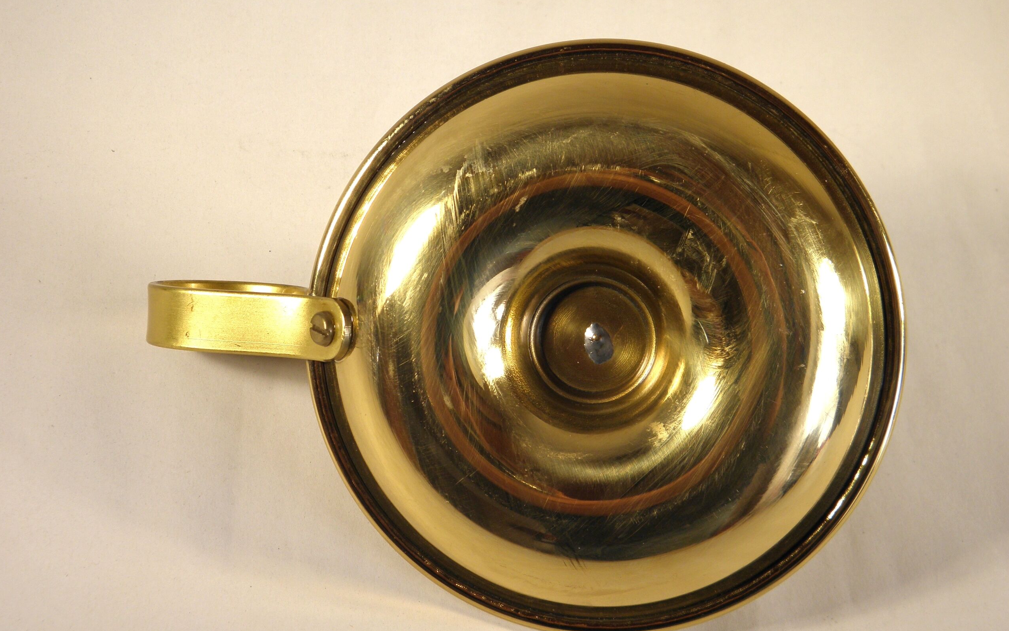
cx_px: 507
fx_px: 1732
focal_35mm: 63
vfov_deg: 20.6
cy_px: 308
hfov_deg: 32.5
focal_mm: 10.6
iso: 100
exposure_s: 1/50
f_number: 4.1
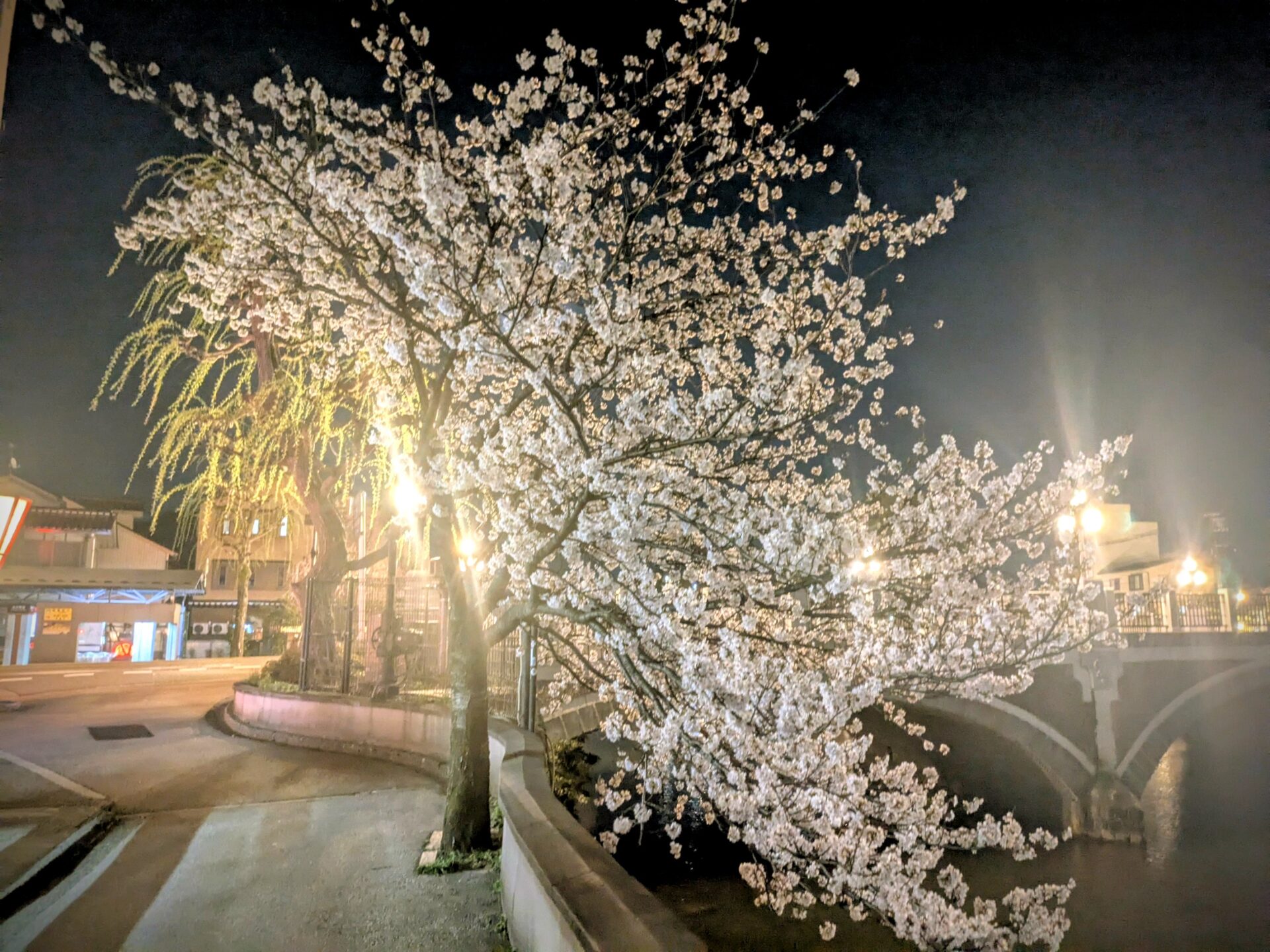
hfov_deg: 69.4
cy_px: 476
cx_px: 635
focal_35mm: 25
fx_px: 917
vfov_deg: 54.9
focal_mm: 5.43
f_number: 1.89
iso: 985
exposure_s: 1/15
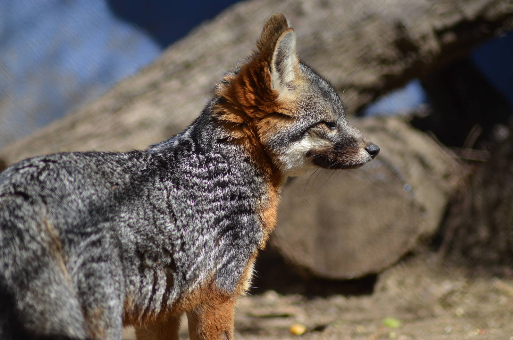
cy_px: 170
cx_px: 256
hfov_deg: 6.3
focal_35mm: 330
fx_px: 4693
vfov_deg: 4.1
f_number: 4.8
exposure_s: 1/1250
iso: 400
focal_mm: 220
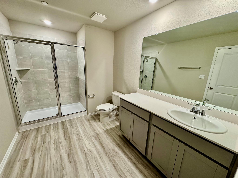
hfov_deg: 102.1
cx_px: 119
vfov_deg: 85.7
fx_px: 96
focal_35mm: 14
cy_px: 89
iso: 320
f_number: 2.2
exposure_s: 1/120
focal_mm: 2.22
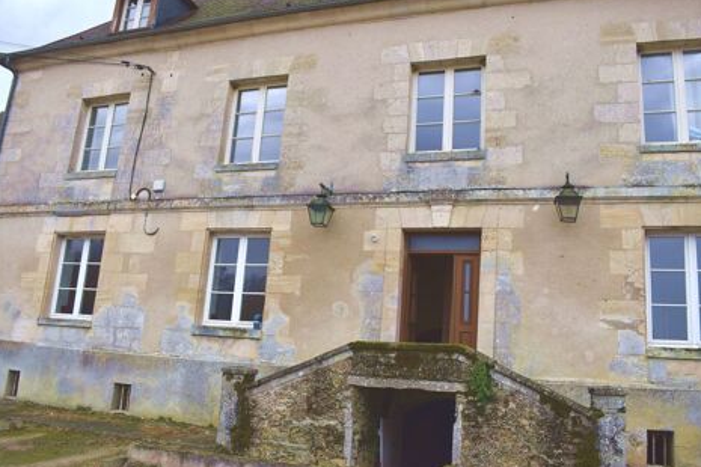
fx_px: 604
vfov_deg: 42.3
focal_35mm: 31
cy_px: 234
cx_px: 359
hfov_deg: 60.3
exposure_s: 1/250
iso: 360
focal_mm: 20
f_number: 5.6
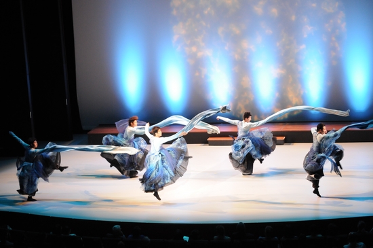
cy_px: 124
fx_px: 1055
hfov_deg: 20.0
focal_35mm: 102
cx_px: 186
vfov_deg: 13.4
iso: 1600
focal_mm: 68
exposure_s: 1/200
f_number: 2.8
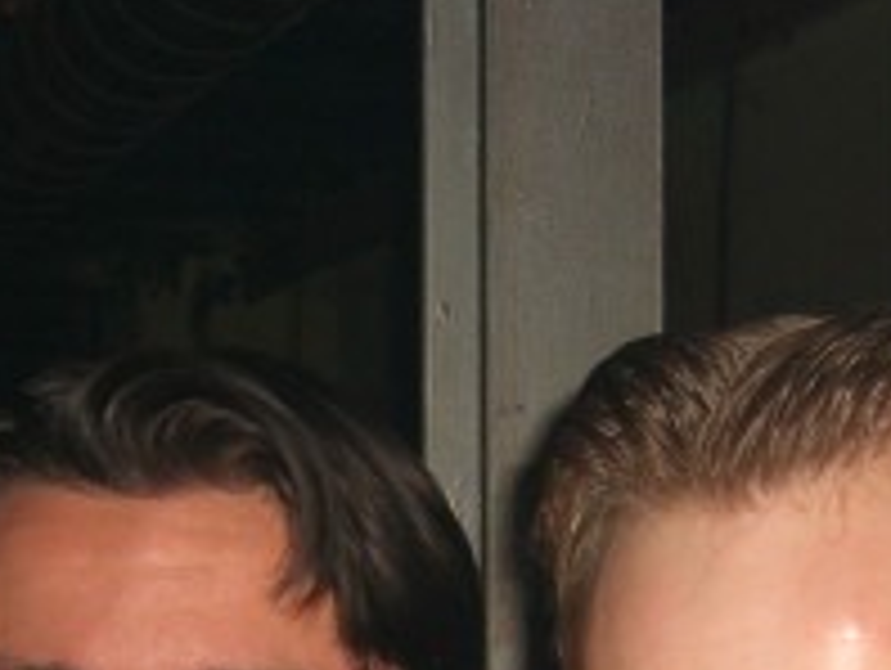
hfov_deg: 17.1
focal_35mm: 115
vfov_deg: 12.3
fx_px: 2964
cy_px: 985
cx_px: 500
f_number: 2.8
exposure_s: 1/60
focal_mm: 7.9
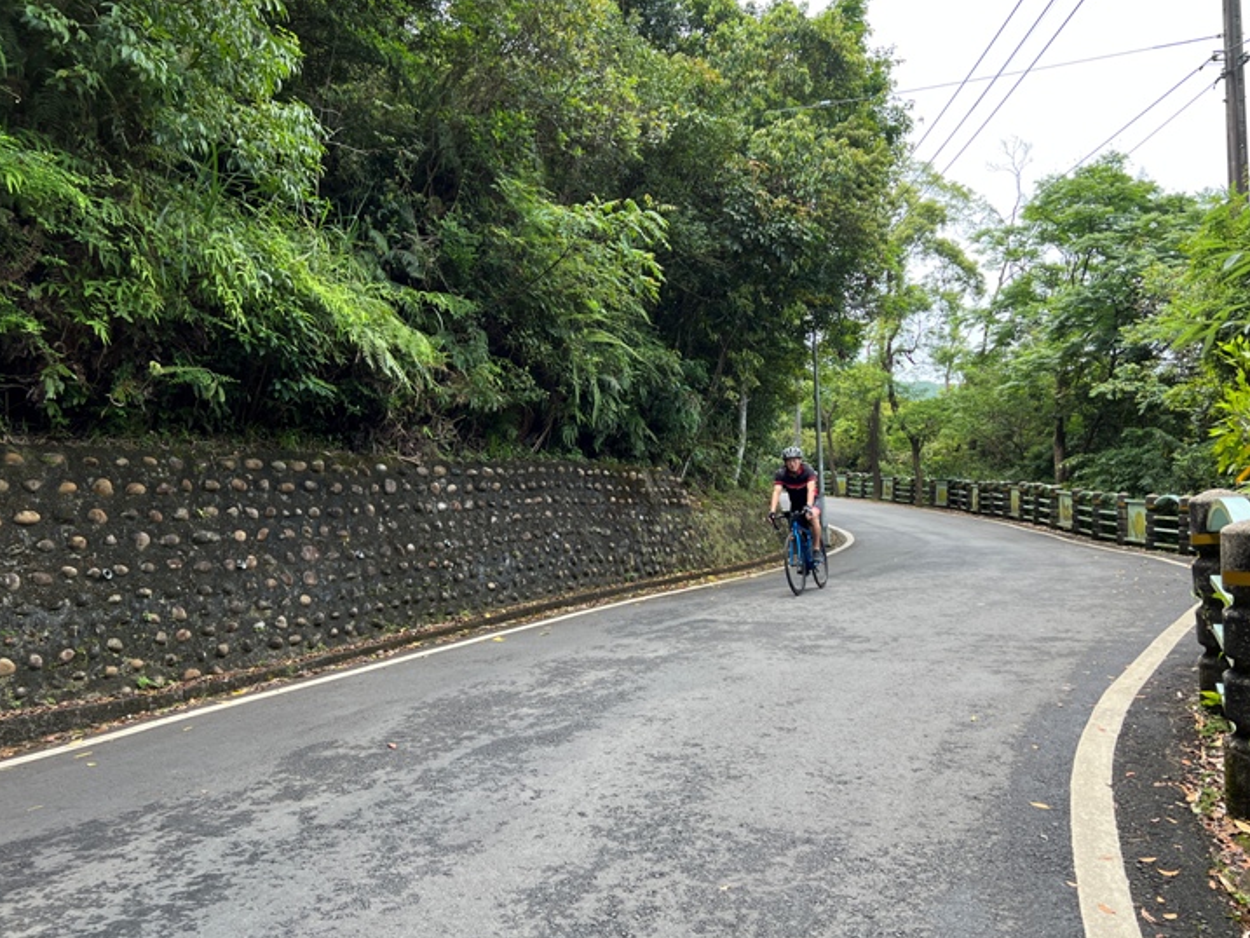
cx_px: 692
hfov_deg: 61.5
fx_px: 1047
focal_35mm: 29
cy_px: 478
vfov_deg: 48.2
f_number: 1.5
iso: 50
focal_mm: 5.7
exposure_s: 1/709
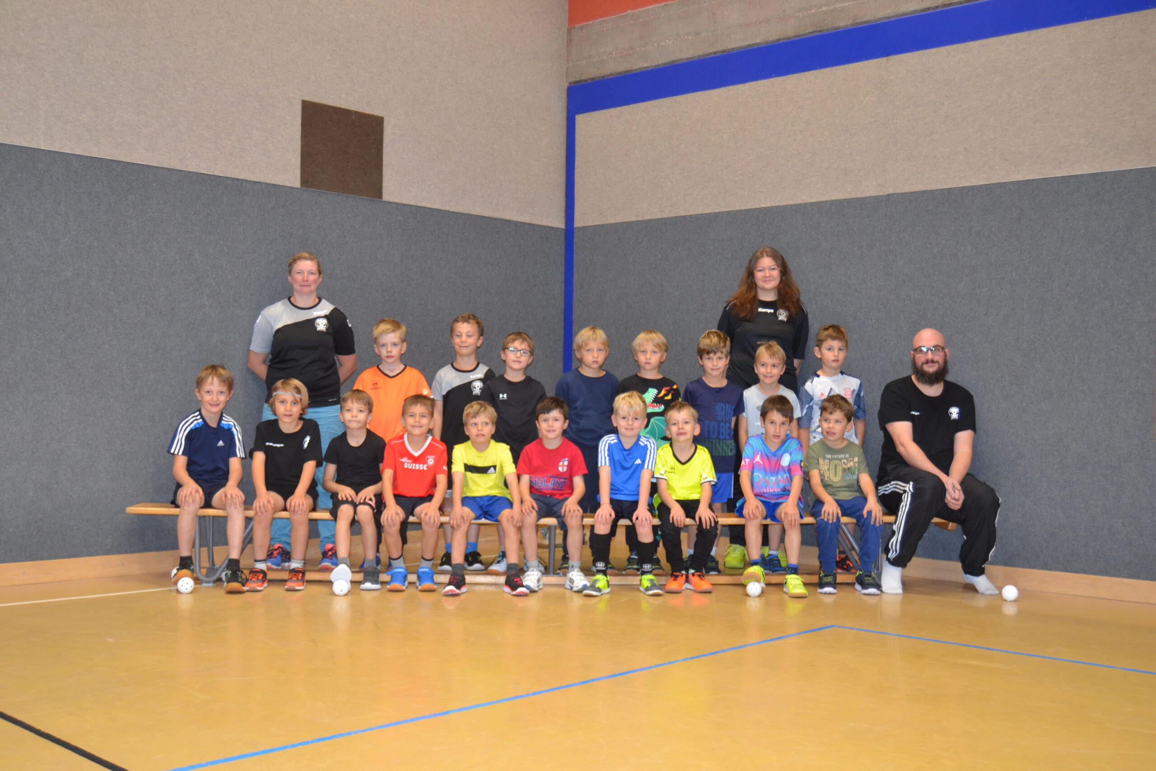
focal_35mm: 39
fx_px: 1252
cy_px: 386
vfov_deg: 34.2
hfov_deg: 49.6
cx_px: 578
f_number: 4
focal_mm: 26
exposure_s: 1/60
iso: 720
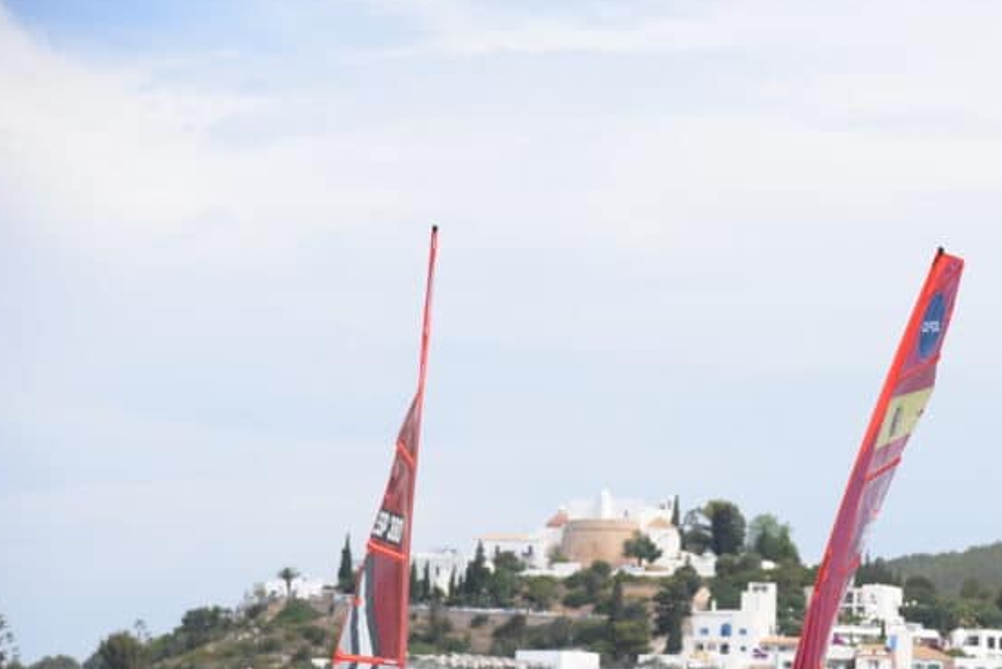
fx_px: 4900
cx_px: 906
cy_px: 578
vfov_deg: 7.8
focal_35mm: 176
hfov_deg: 11.6
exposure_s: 1/500
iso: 125
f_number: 5
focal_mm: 95
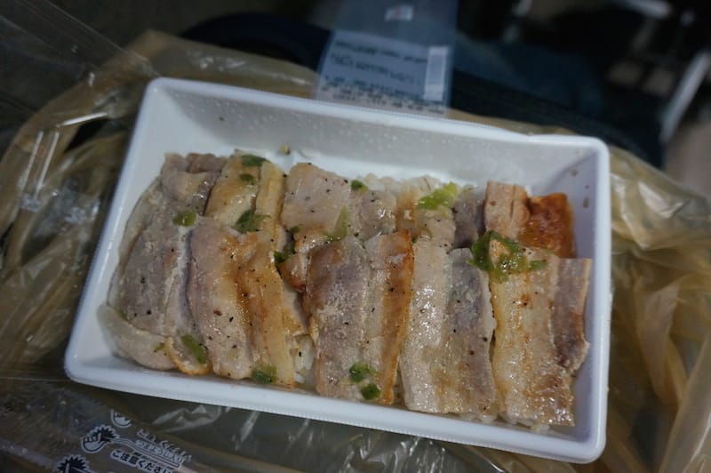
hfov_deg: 67.4
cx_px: 356
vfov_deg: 47.9
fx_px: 533
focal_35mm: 27
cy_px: 236
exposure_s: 1/60
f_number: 4
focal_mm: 18
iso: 1250
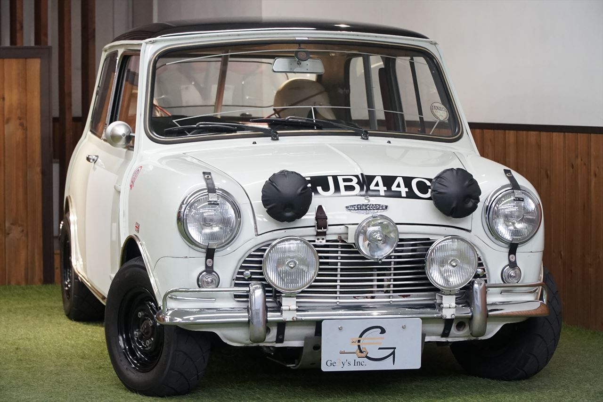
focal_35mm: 117
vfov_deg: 11.7
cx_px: 302
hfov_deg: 17.5
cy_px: 201
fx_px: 1959
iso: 2000
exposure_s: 1/125
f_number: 6.3
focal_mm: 78
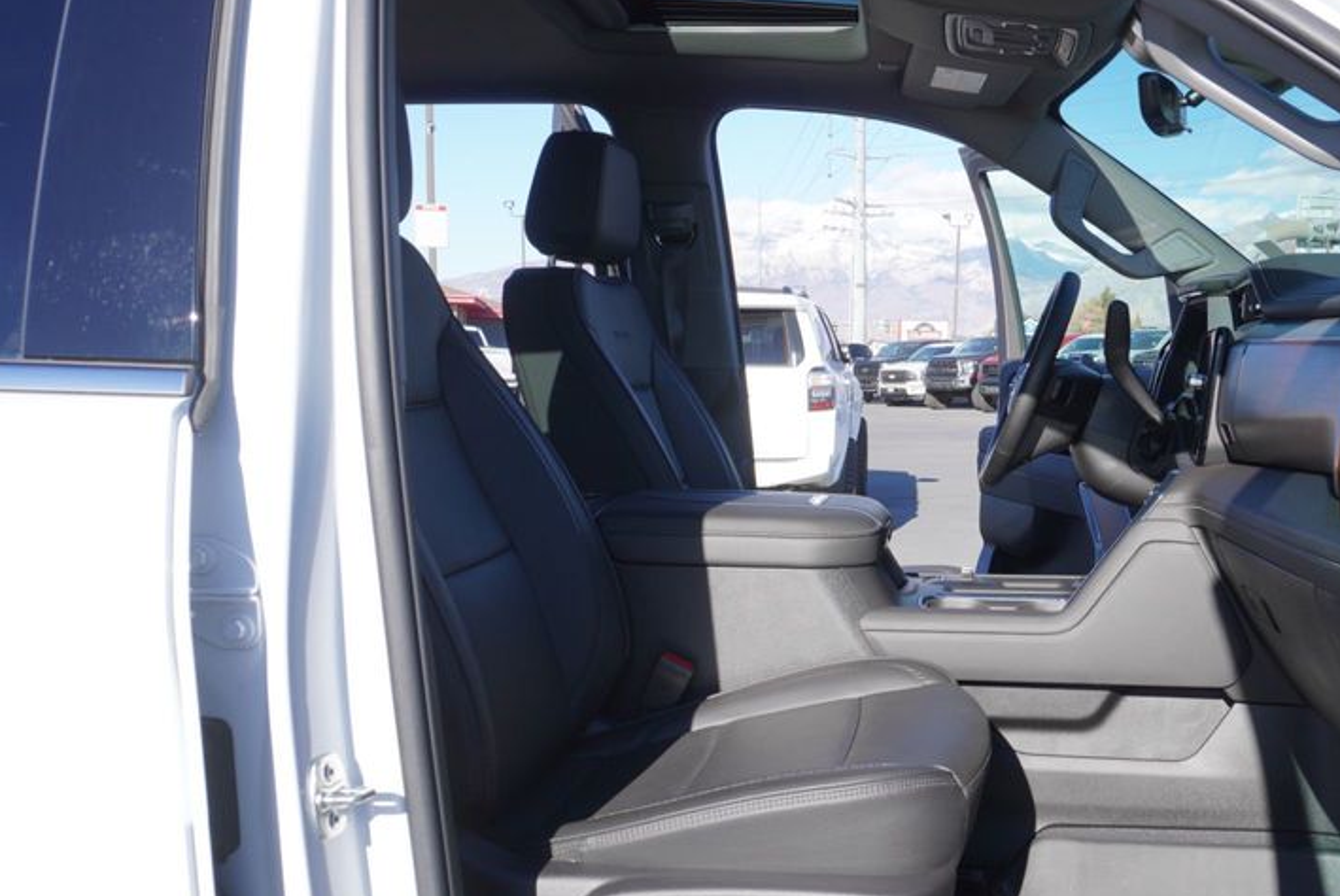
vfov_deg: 34.1
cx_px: 934
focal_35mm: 39
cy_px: 569
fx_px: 1453
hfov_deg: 48.4
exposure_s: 1/160
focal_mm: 18
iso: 100
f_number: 6.3
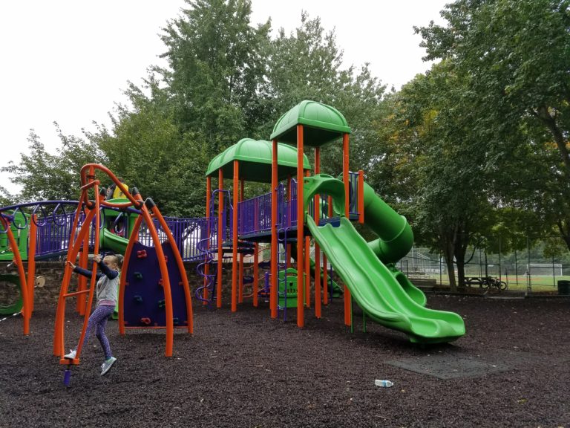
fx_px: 428
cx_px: 285
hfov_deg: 67.3
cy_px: 214
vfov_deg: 53.1
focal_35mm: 26
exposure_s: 1/209
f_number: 1.7
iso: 50
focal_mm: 4.2
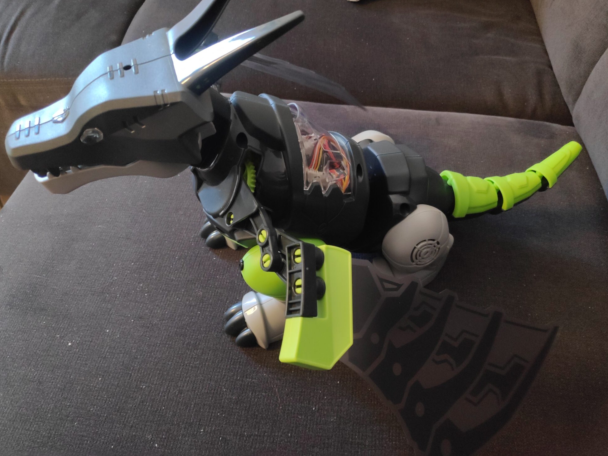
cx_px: 297
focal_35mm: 21
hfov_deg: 79.0
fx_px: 369
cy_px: 217
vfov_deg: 63.4
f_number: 1.9
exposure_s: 1/20
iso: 1174
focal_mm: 3.94
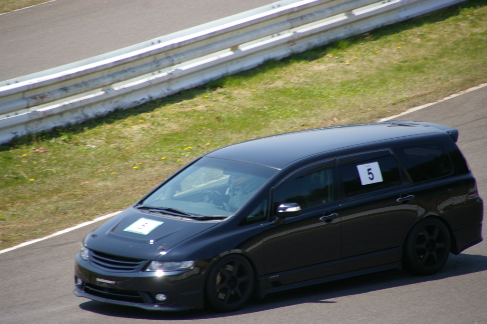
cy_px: 162
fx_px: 5071
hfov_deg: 5.5
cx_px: 244
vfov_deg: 3.7
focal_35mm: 375
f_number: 6.7
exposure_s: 1/350
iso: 200
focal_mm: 250
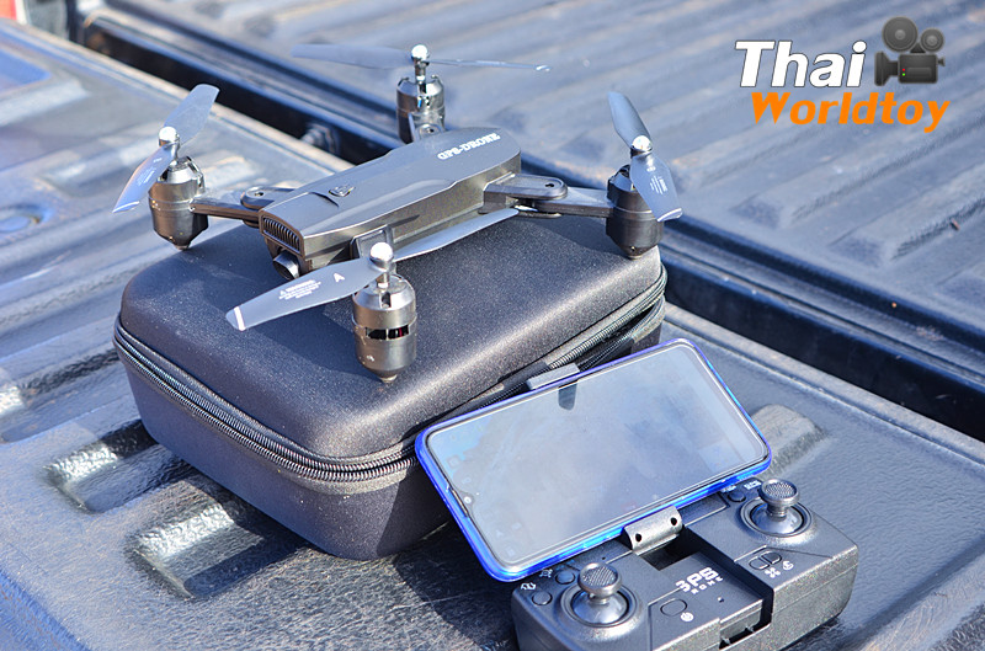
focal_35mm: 52
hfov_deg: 37.9
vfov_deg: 25.6
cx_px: 492
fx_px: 1433
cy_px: 326
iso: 100
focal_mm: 35
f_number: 5
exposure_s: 1/50
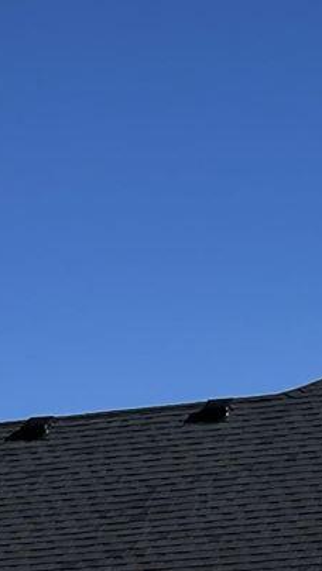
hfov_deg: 7.3
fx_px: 2442
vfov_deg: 11.0
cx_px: 624
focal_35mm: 161
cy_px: 1421
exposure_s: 1/7299
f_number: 1.6
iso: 32
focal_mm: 4.2
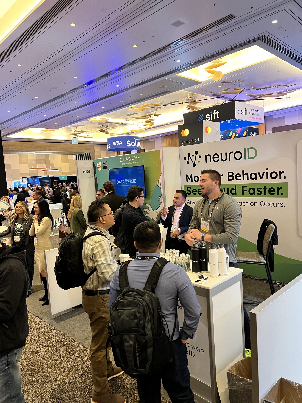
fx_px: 302
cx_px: 151
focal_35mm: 26
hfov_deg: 53.1
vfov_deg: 67.3
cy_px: 202
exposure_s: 1/60
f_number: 1.5
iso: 250
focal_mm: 5.7
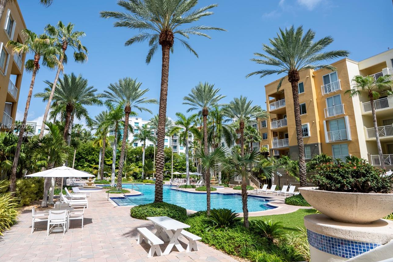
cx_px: 180
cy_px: 127
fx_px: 218
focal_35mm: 20
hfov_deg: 83.8
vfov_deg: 61.9
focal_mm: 16
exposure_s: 1/5000
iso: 125
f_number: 9
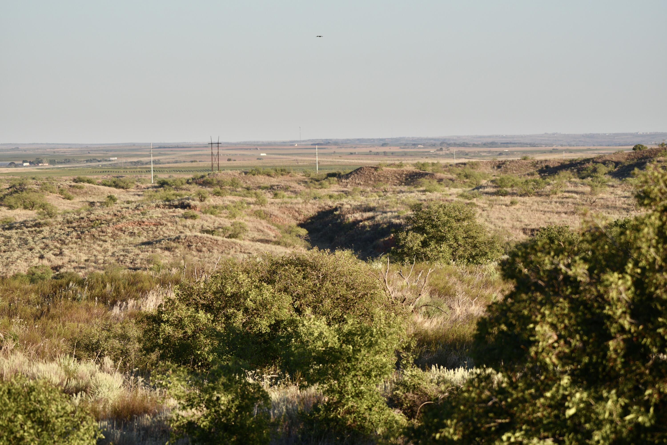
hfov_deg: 10.3
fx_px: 3706
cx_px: 334
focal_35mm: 200
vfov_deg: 6.9
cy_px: 222
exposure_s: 1/1000
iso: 400
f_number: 5.6
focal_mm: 200
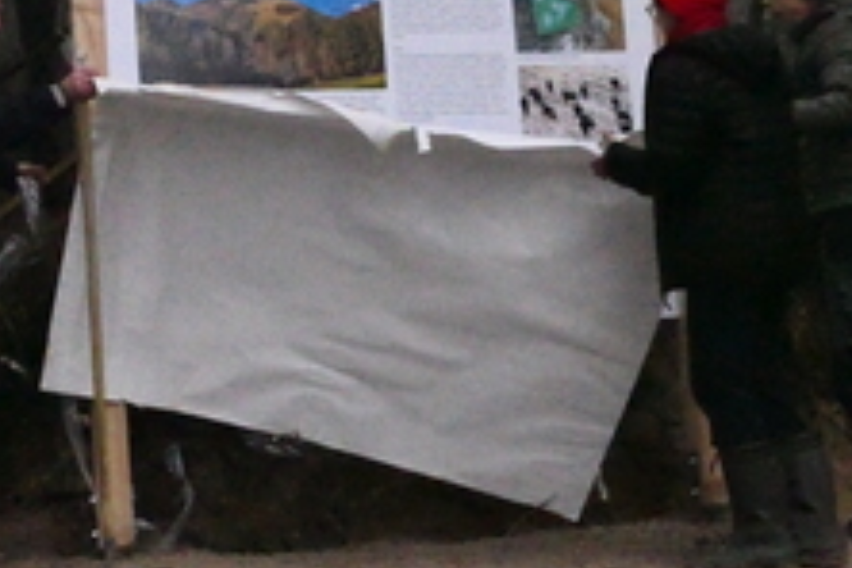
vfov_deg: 17.3
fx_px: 1870
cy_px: 242
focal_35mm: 79
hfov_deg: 25.6
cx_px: 311
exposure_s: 1/2000
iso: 12800
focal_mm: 14.4
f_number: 10
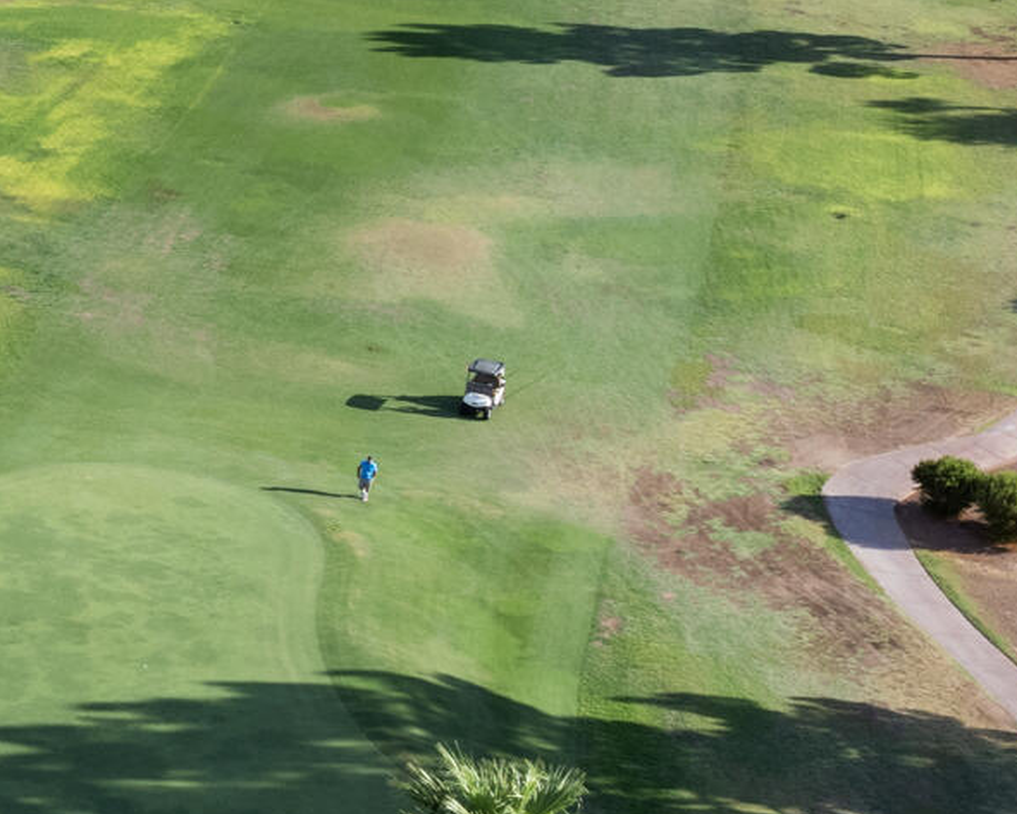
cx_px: -413
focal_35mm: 99
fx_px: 2980
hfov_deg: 17.7
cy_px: 368
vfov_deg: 15.5
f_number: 8
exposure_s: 1/120
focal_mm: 12.29
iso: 100
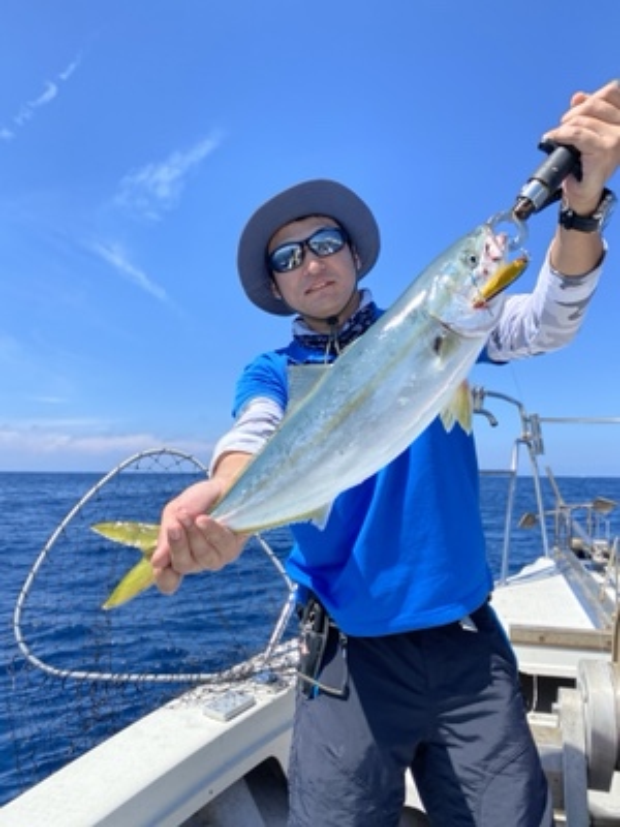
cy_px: 414
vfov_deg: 67.3
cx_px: 310
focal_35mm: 26
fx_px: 621
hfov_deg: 53.1
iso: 32
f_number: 1.8
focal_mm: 4.25
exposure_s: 1/2105
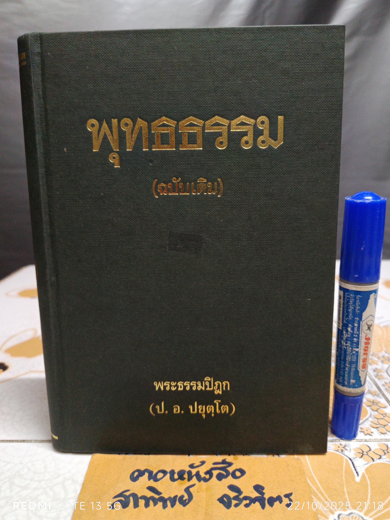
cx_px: 198
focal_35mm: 25
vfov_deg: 69.4
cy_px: 256
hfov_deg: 54.9
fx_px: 376
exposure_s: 1/20
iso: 1785
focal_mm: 5.31
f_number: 1.7
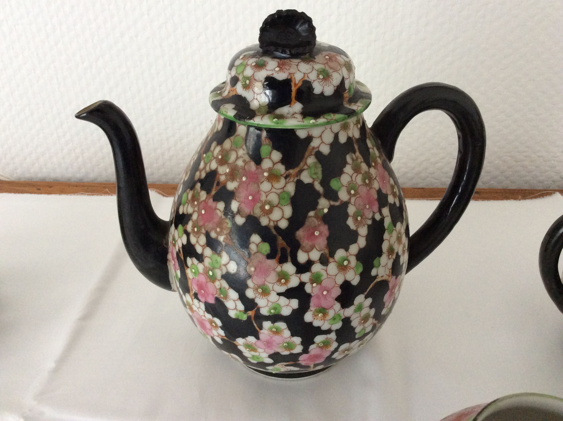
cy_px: 210
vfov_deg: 44.1
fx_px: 520
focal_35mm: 32
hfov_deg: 56.9
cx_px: 282
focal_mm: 3.3
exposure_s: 1/25
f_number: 2.4
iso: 160
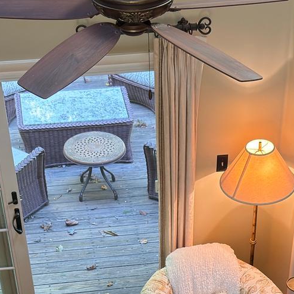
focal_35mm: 88
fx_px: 846
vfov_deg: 18.4
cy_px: 381
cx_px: 187
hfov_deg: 19.7
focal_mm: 6.76
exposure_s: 1/60
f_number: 1.78
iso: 160
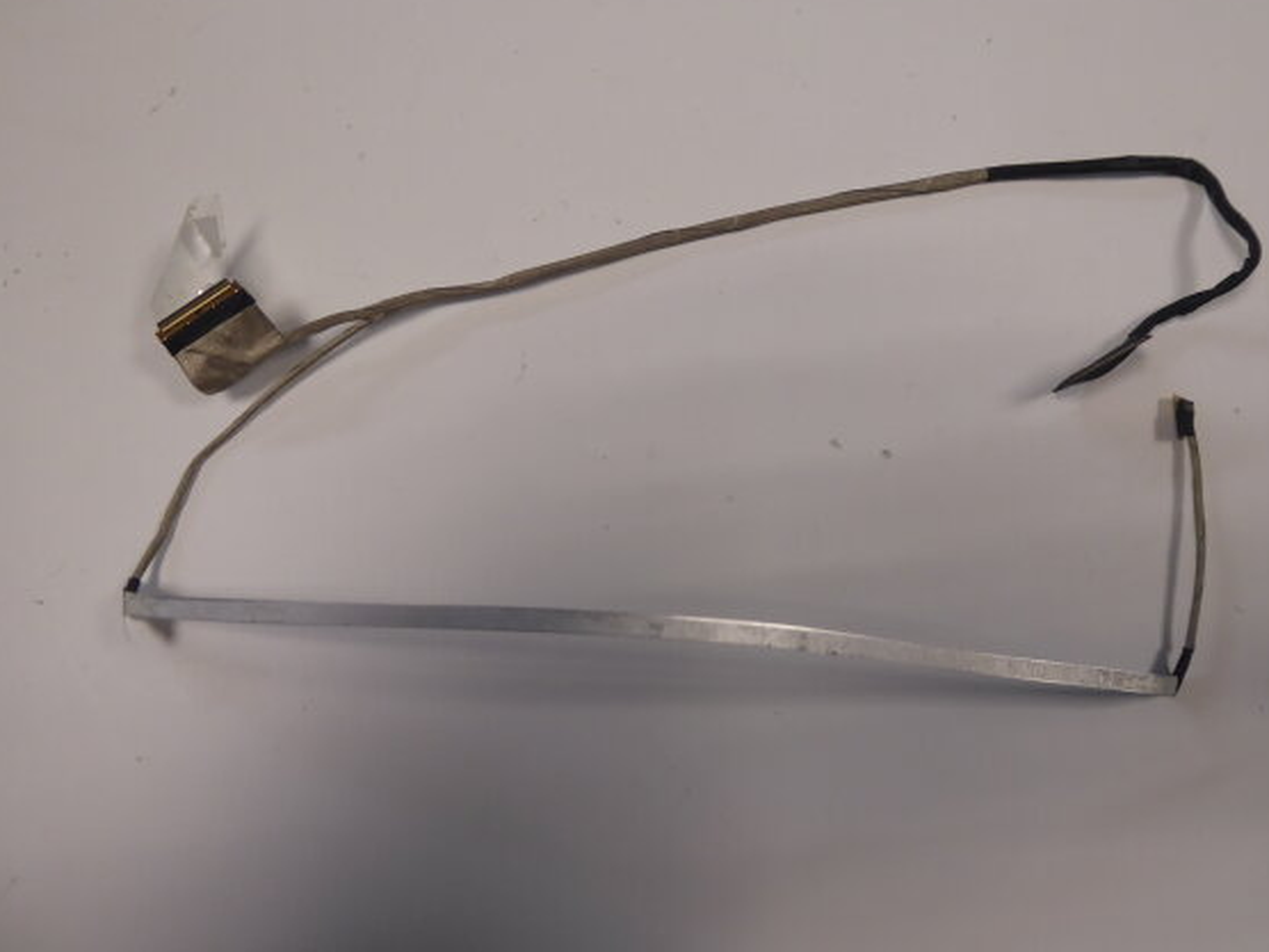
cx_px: 673
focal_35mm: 27
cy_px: 479
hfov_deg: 65.3
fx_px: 990
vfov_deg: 51.4
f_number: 3.3
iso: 160
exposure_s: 1/60
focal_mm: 4.3
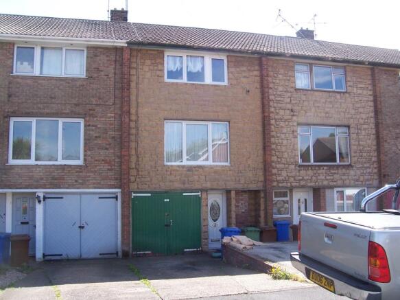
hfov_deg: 54.0
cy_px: 150
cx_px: 200
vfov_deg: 41.8
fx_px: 393
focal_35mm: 34
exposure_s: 1/180
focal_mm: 5.6
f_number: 5.6
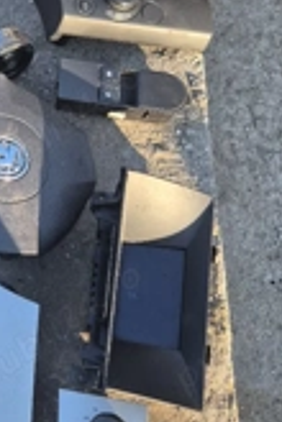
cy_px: 159
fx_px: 681
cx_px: -90
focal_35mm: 58
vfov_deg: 34.3
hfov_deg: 21.1
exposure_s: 1/182
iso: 25
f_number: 1.8
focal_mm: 5.4
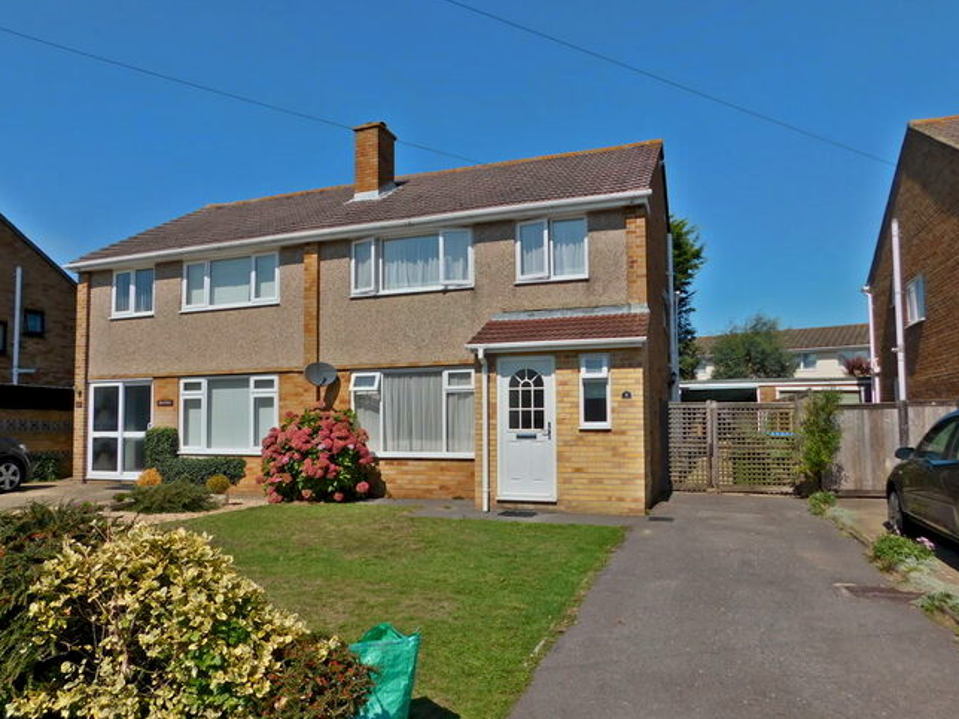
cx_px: 448
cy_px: 386
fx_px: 693
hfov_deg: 69.3
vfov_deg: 54.8
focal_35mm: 25
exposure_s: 1/800
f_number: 6
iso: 125
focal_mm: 4
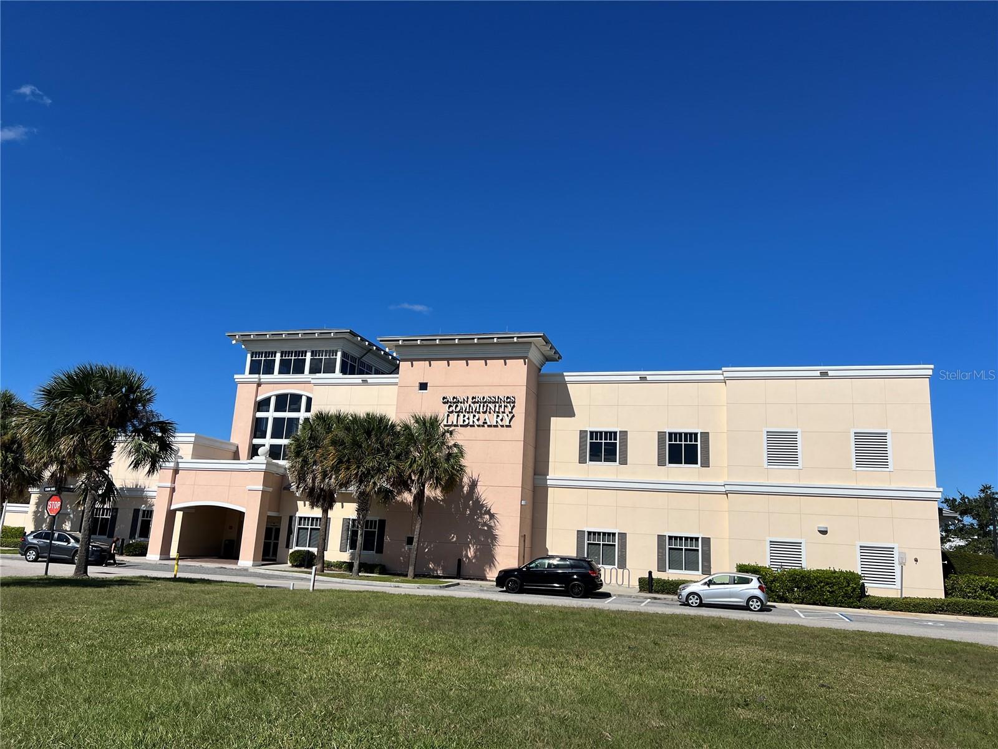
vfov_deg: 53.1
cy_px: 374
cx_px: 499
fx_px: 750
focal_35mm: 26
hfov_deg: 67.3
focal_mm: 5.7
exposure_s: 1/9434
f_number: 1.5
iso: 50
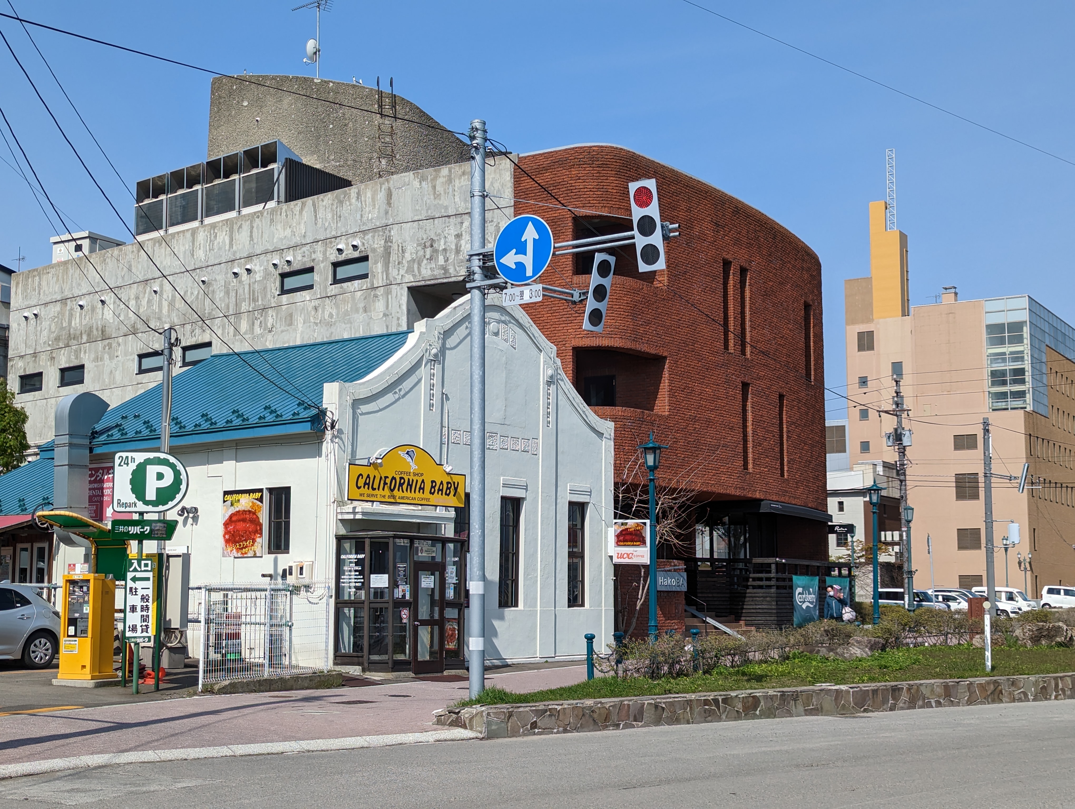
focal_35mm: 48
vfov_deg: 30.3
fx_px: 1493
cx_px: 538
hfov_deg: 39.6
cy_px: 404
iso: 46
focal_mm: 6.81
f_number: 1.85
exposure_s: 1/2924
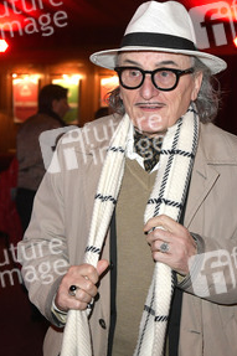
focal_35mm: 67
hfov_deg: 20.3
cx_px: 139
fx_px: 662
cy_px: 206
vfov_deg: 30.0
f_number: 5.6
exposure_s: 1/200
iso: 2500
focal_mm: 48
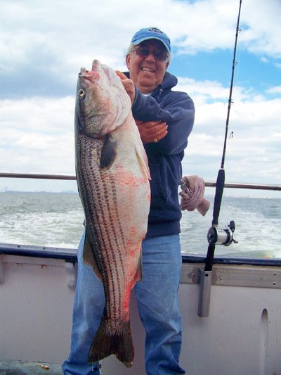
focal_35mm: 36
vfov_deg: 51.3
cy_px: 188
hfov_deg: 39.7
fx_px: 389
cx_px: 140
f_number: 2.8
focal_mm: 5.85
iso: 64
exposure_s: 1/800
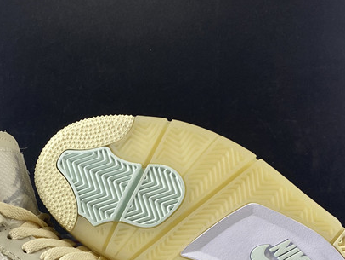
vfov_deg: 21.9
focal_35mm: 64
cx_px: 123
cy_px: 277
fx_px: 638
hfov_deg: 30.1
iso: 80
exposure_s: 1/100
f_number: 1.8
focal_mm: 4.25
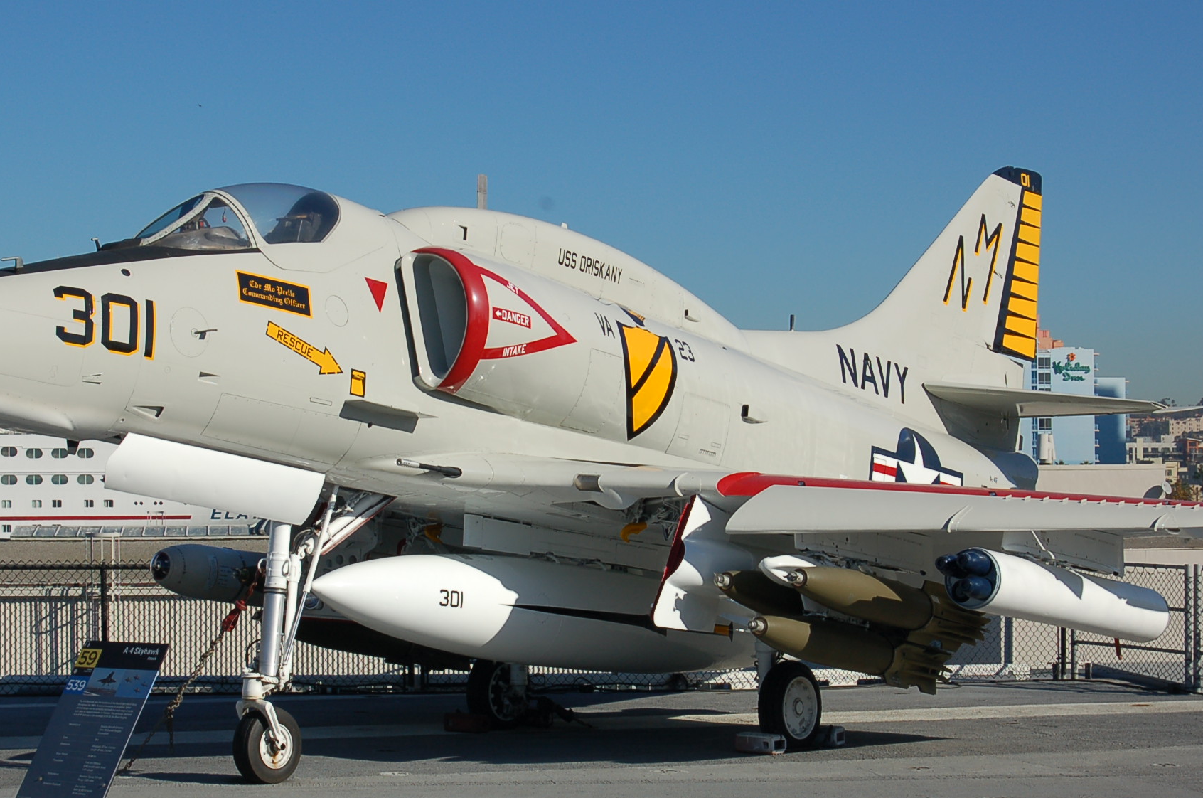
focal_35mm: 76
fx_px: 2535
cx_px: 560
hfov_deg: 26.7
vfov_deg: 17.9
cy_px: 413
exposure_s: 1/400
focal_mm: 38
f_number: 10
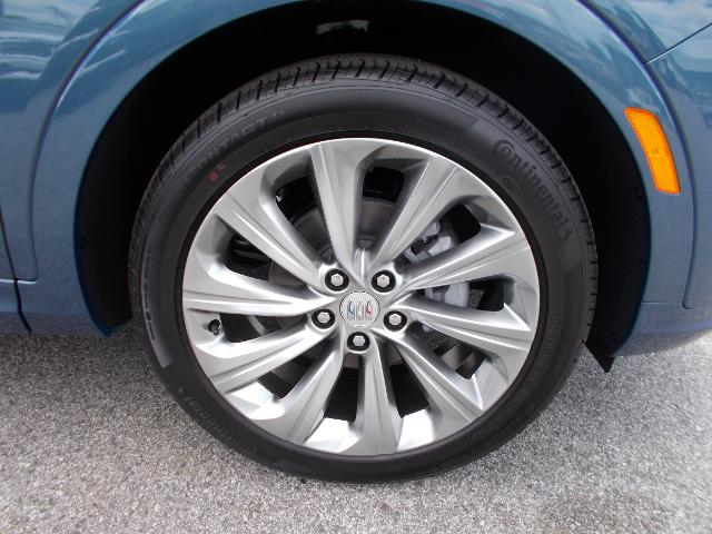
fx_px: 535
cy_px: 267
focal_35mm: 26
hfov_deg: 67.3
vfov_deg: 53.1
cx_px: 356
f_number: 3.2
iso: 80
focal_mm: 4.6
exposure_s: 1/160
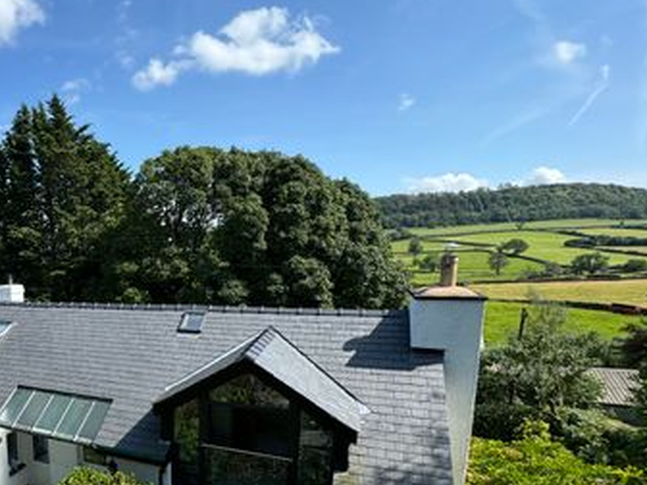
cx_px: 81
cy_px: 343
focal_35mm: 25
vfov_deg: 53.2
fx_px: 467
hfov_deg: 60.3
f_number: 2.2
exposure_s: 1/727
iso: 50
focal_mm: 2.22
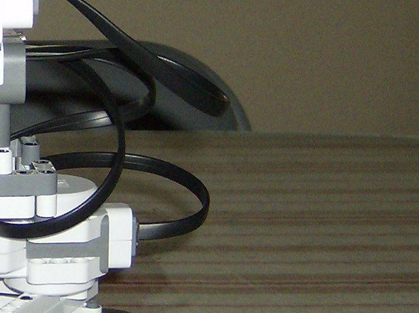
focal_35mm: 130
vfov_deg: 11.3
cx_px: -92
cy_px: 90
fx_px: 1571
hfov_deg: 14.7
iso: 200
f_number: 2.8
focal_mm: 6
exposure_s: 1/60
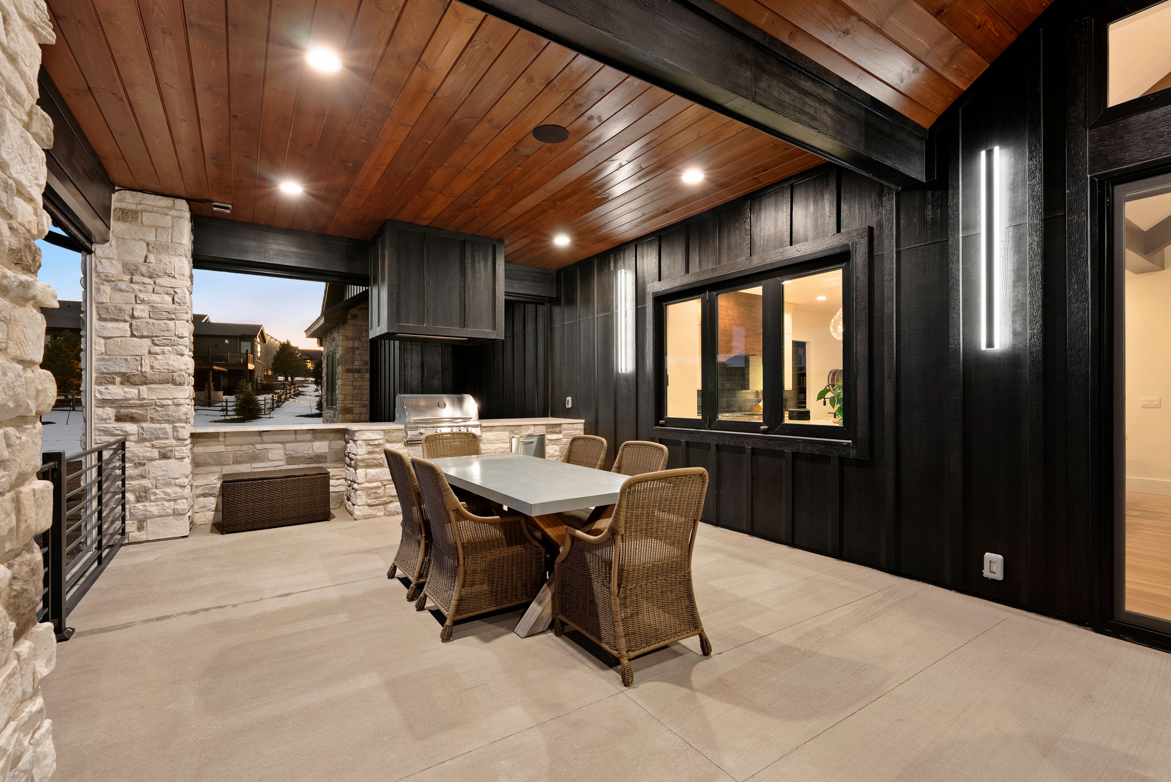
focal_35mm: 16
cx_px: 586
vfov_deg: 73.8
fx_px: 521
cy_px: 391
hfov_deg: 96.7
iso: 640
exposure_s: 3.2
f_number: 8
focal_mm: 16
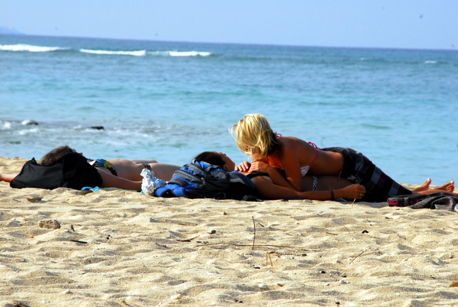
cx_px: 229
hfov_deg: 6.9
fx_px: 3822
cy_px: 154
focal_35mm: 300
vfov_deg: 4.6
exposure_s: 1/400
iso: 400
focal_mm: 200
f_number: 14
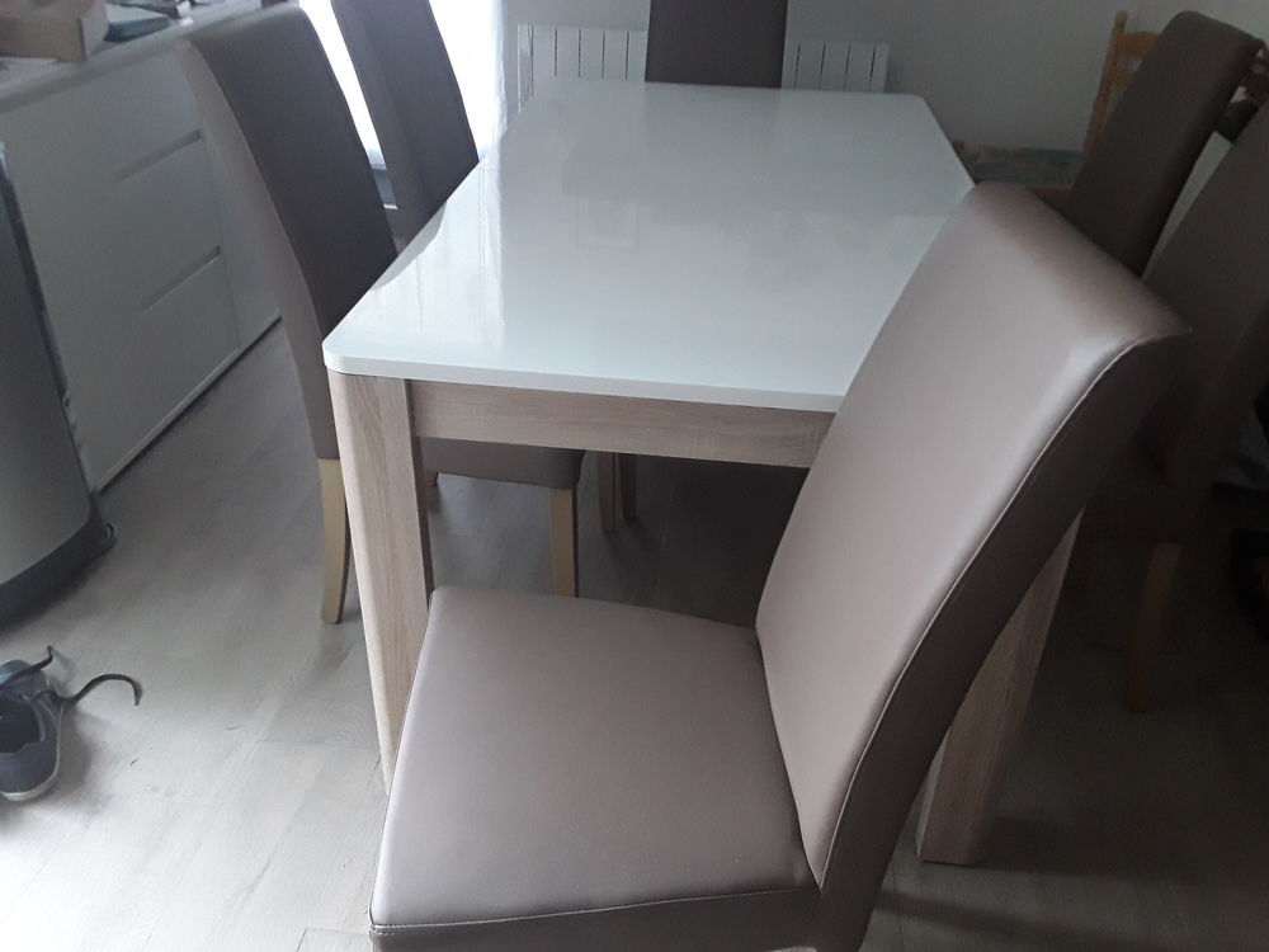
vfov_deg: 51.4
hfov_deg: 65.3
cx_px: 634
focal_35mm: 27
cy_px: 476
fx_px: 990
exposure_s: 1/17
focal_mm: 2.91
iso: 200
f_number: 1.9
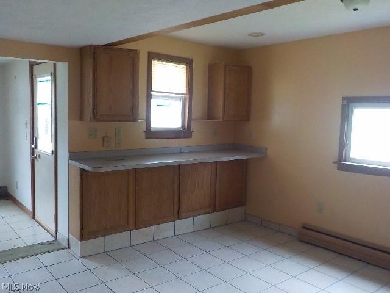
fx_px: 338
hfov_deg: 60.0
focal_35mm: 30
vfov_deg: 46.8
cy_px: 146
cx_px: 195
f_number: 3.3
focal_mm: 4.1
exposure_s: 1/30
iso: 320
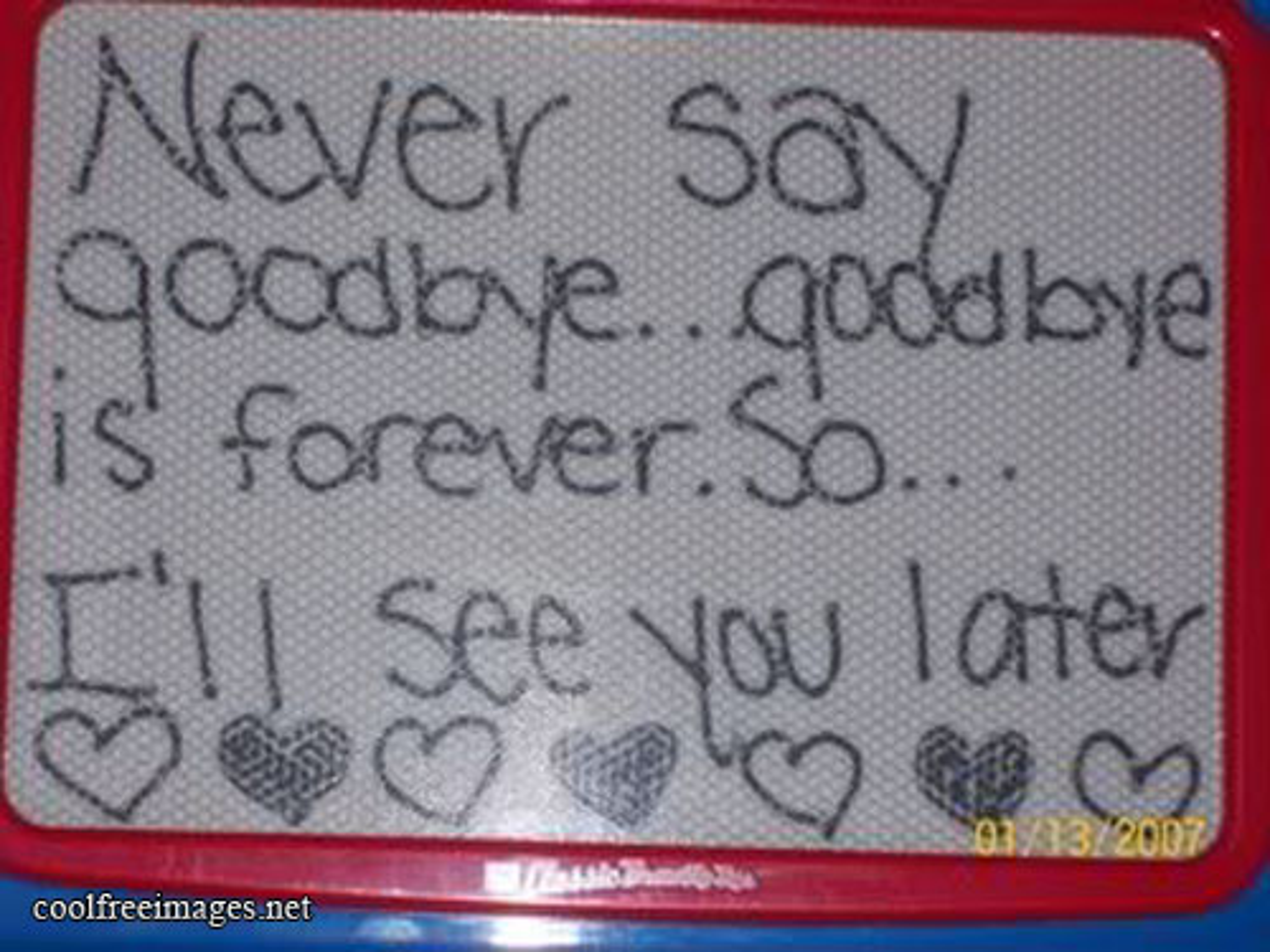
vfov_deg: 13.7
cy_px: 476
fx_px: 3962
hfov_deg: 18.2
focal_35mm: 108
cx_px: 635
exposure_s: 1/125
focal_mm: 18
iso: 80
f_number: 4.8
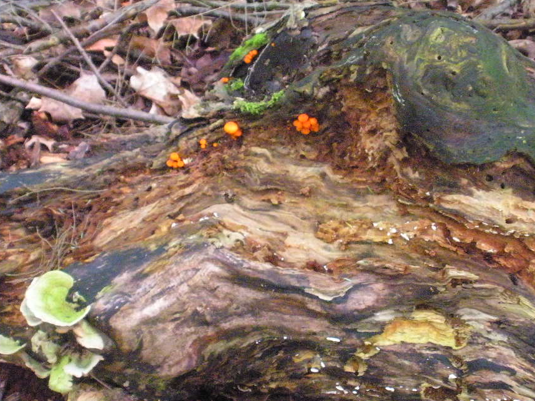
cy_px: 181
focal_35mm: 62
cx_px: 260
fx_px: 958
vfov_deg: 23.6
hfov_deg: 31.2
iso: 1600
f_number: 4.4
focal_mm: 9.1
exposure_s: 1/59.1
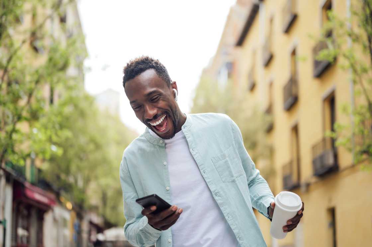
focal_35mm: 50
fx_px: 516
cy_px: 124
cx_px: 186
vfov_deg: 27.0
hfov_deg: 39.6
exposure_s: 1/1600
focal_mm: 50
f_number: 1.8
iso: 100
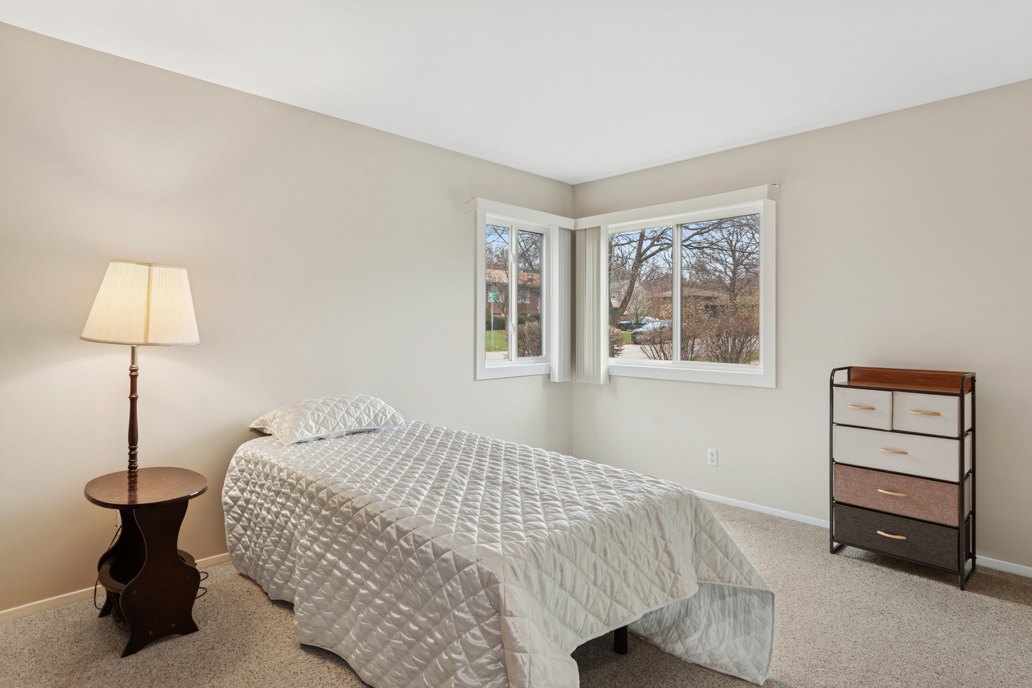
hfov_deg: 90.0
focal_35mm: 18
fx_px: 516
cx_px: 516
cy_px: 344
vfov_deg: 67.4
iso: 320
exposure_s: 1/15
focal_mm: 12
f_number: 8
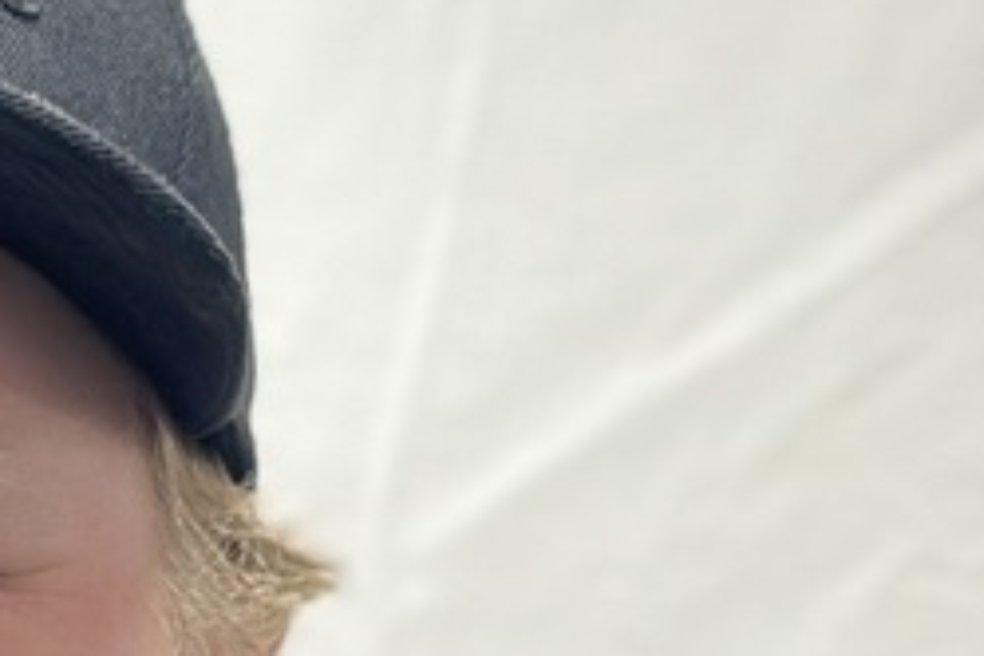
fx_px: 6587
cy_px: 1091
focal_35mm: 241
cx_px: -379
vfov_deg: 5.6
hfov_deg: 8.4
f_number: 1.78
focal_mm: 6.86
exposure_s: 1/100
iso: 80
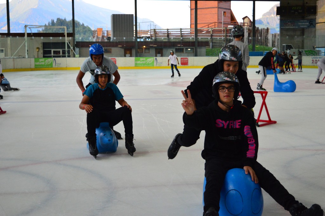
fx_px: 487
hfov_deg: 36.9
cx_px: 162
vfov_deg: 25.0
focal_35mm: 54
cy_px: 108
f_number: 4.8
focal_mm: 36
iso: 1600
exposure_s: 1/400
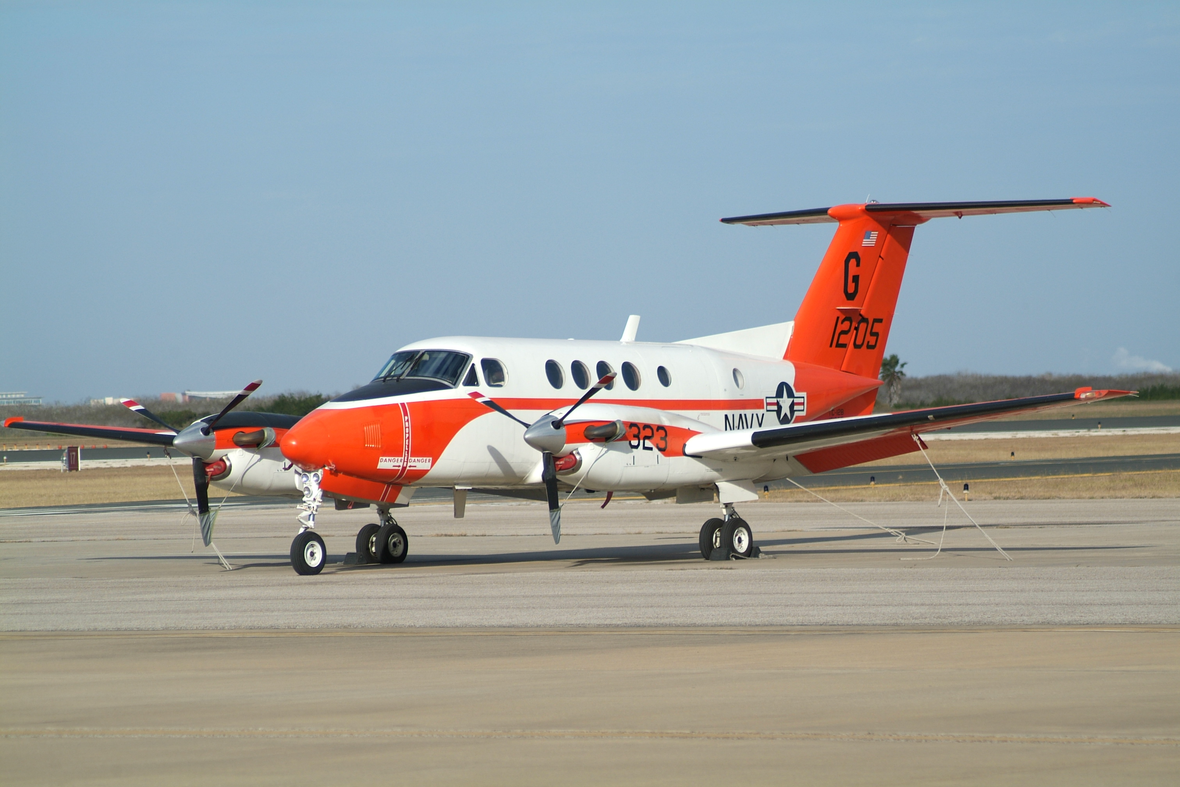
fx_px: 6391
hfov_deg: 10.5
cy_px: 394
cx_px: 590
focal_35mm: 195
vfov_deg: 7.0
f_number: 4.8
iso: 200
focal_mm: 130
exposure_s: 1/2000
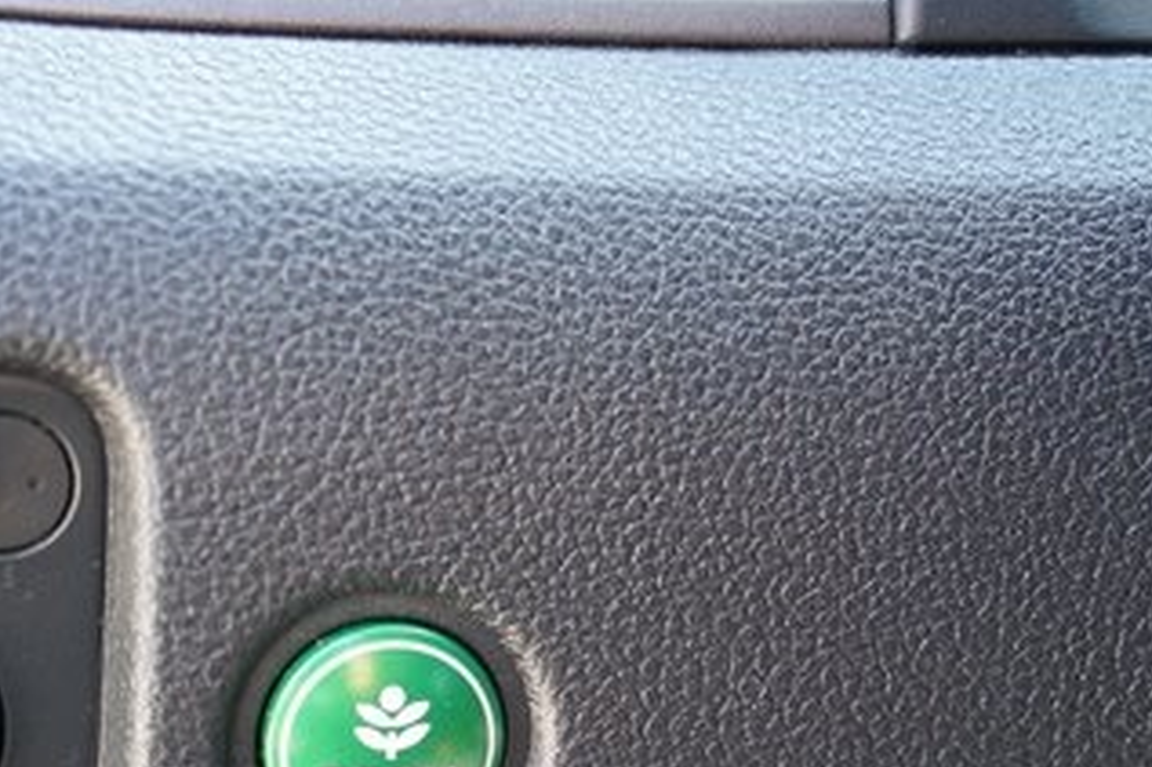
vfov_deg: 14.5
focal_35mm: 93
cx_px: 225
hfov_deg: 21.6
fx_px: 2974
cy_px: 765
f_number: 4
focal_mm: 46
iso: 640
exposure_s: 1/60
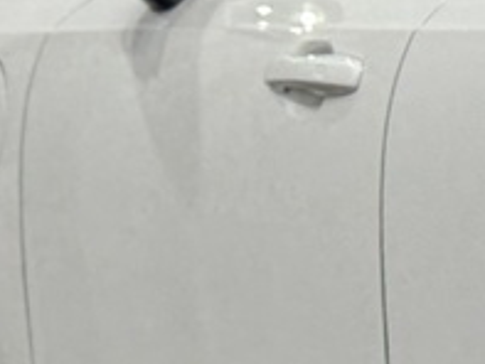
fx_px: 4921
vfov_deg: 4.2
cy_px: 239
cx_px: 1435
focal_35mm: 351
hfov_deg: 5.3
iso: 50
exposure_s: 1/121
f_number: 1.78
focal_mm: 6.76
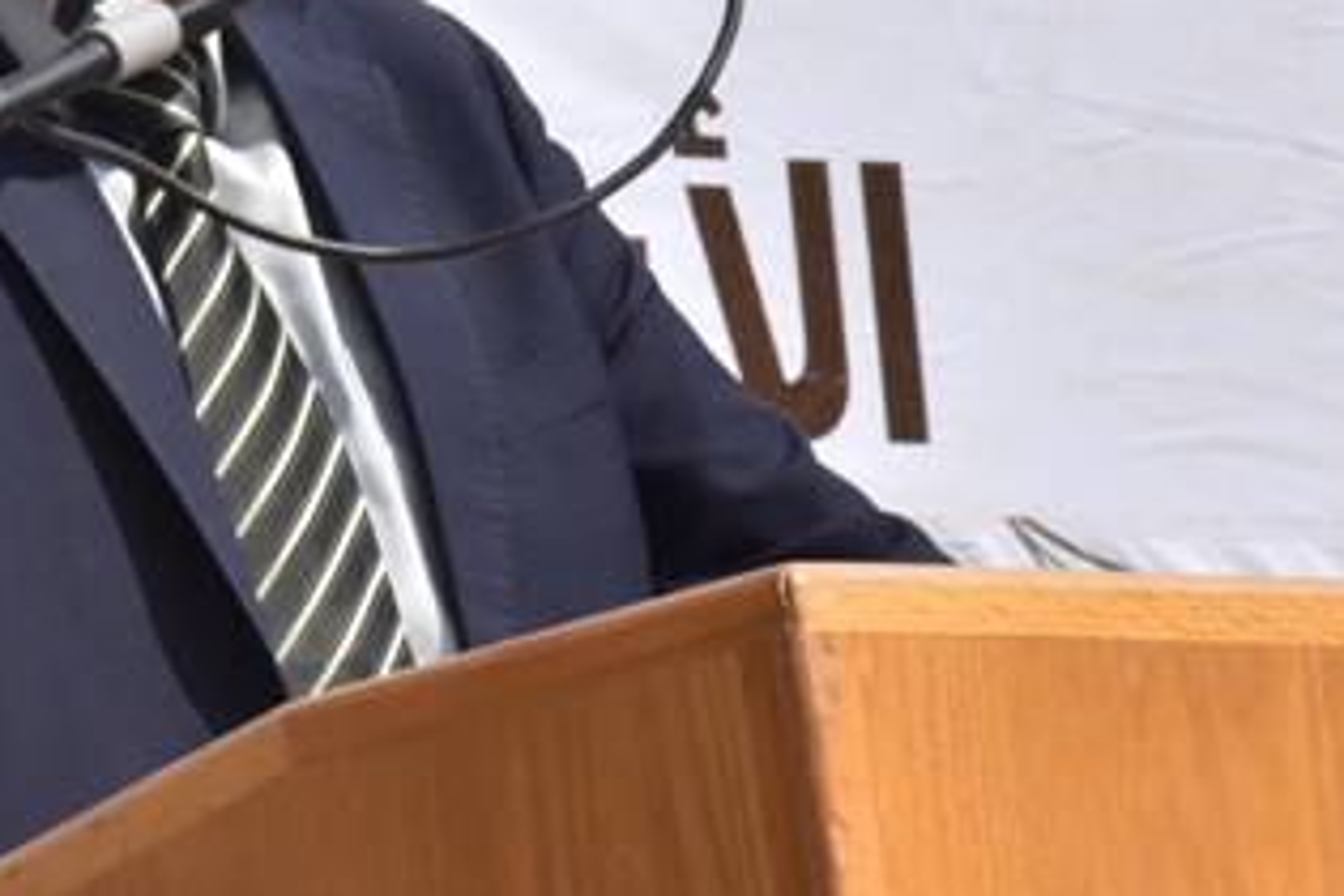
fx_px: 13364
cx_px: 299
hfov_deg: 5.8
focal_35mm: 358
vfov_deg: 3.8
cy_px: 186
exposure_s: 1/1600
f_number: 20
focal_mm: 110
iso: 1600
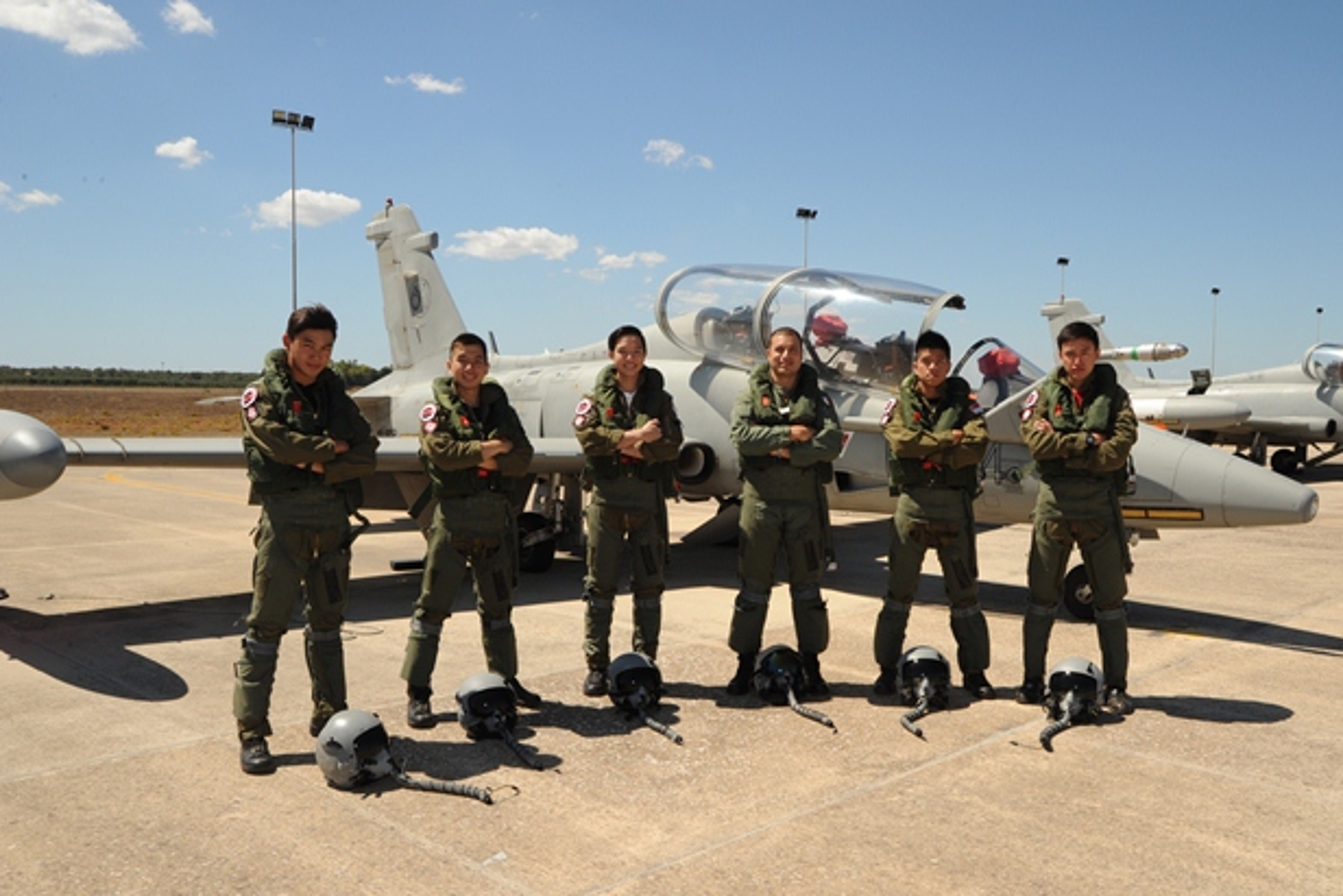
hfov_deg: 63.6
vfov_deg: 45.0
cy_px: 448
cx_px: 691
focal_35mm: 29
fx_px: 1082
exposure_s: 1/250
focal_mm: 28
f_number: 18
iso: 400
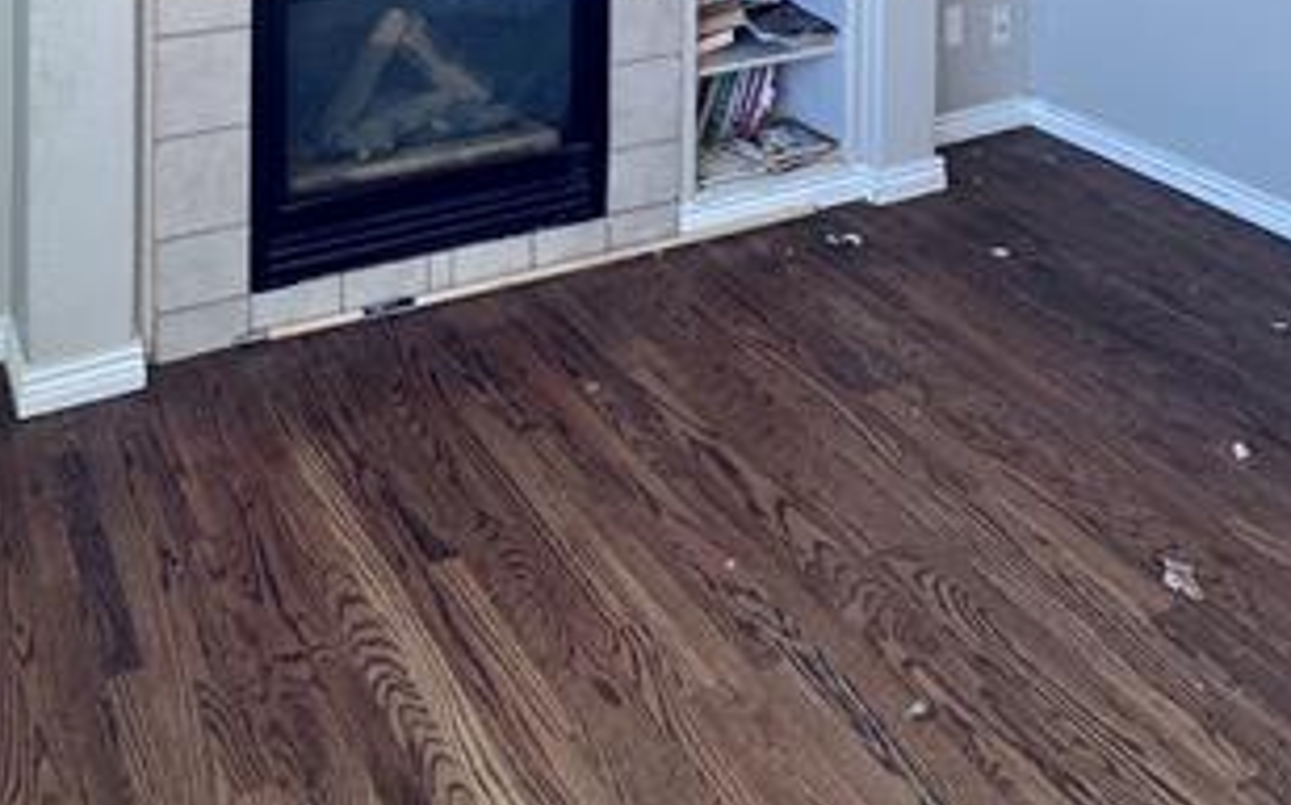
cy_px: -398
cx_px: 430
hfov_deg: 51.8
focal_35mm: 37
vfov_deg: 25.7
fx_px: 1301
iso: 40
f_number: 2.2
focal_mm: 2.22
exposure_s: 1/99
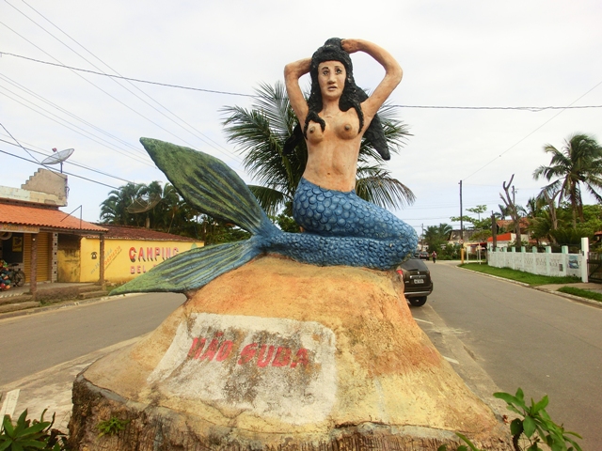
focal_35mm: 24
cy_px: 226
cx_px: 301
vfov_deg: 56.8
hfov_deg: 71.6
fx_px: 417
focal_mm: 4.24
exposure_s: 1/1000
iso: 100
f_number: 3
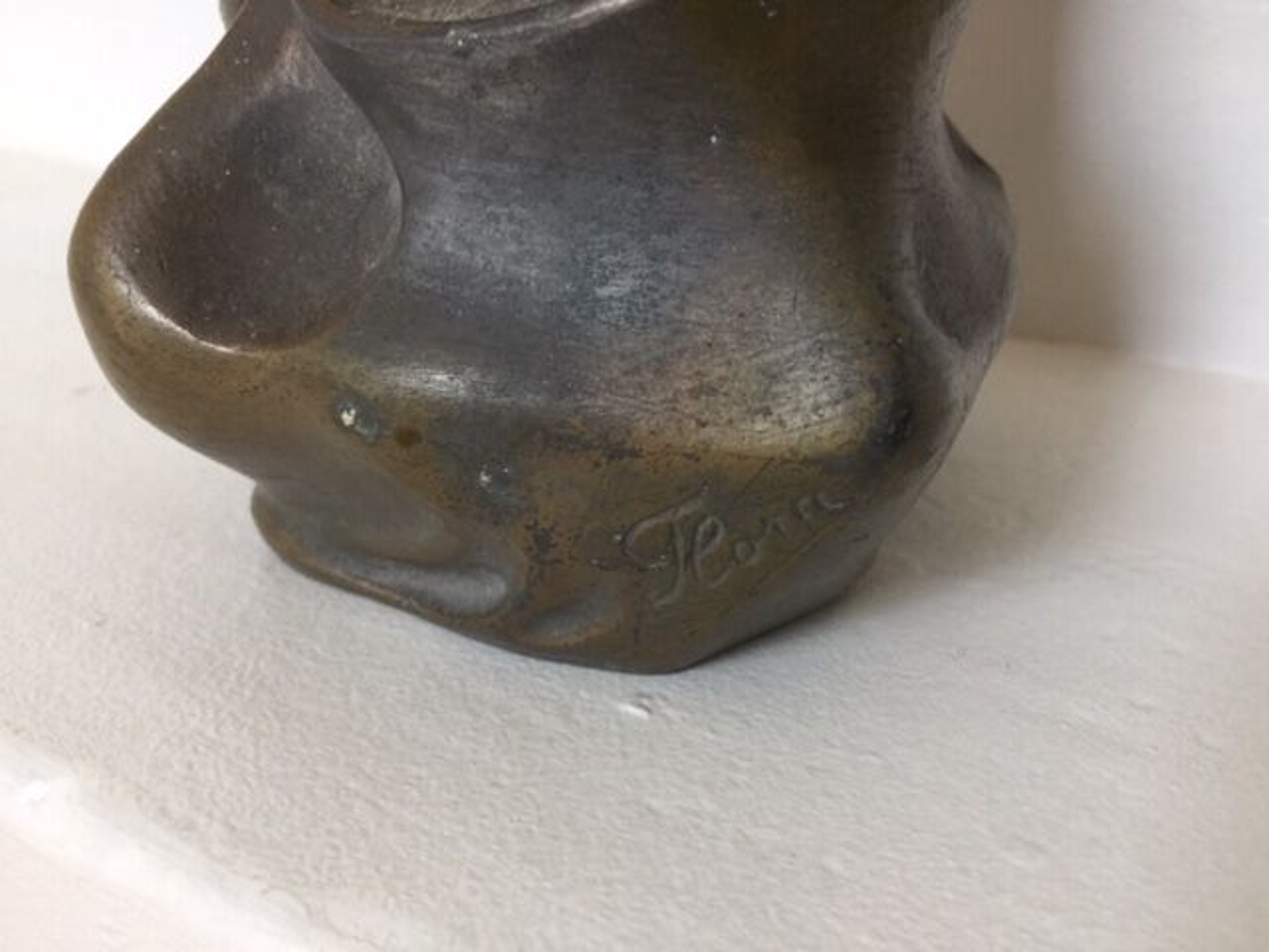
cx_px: 634
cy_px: 476
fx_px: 1063
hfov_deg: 61.7
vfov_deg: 48.2
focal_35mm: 29
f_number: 2.2
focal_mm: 4.15
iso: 64
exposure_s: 1/17
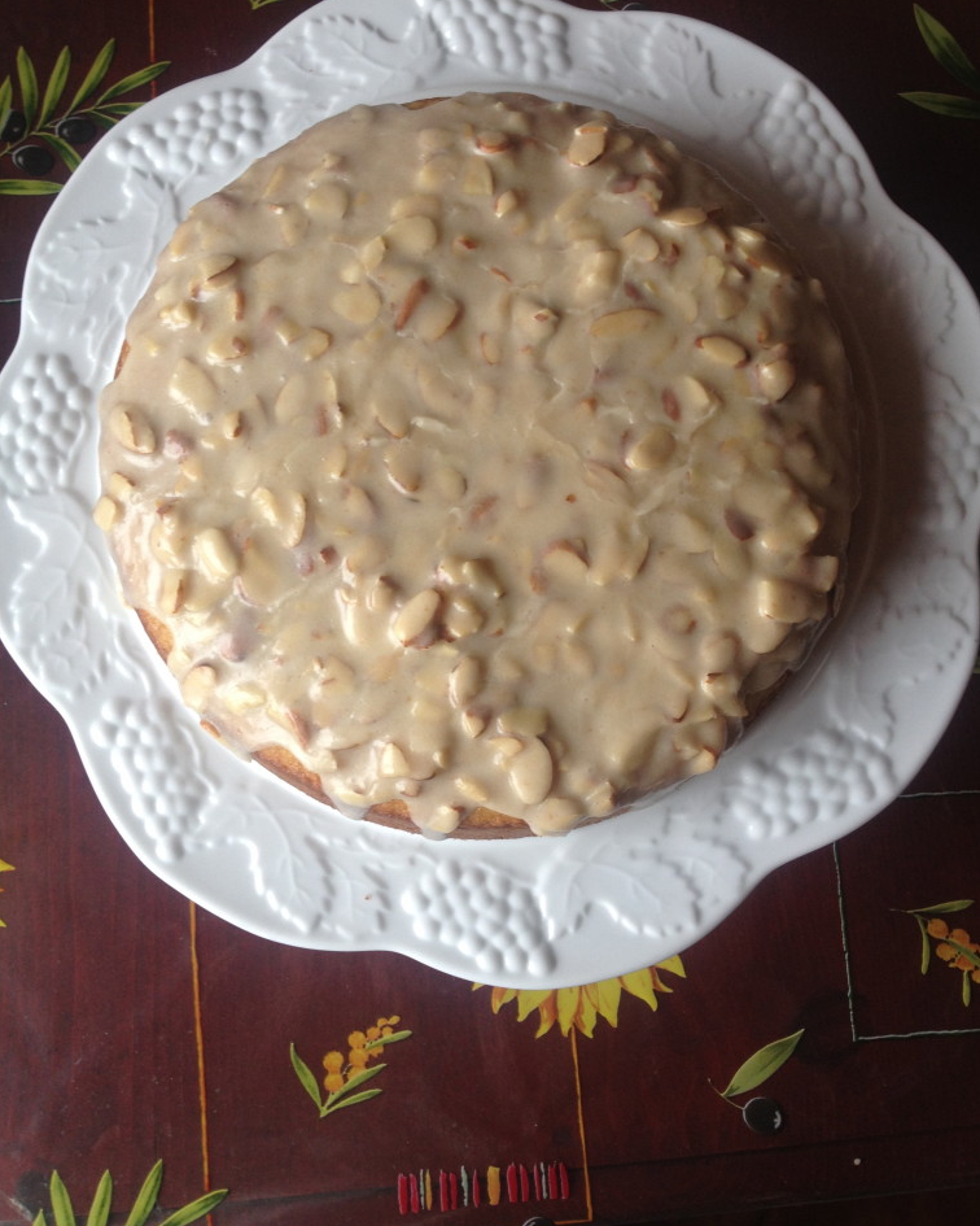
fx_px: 1341
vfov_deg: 49.0
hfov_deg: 40.1
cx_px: 496
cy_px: 566
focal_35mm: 37
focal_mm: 4.28
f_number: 2.4
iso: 50
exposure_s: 1/60
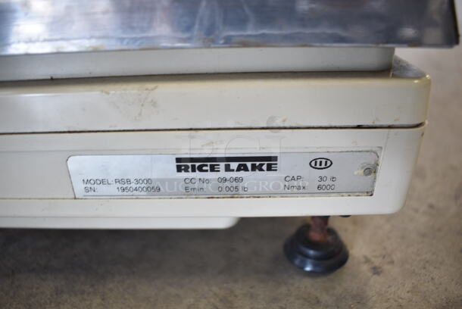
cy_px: 154
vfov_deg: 43.7
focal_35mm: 30
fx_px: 385
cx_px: 231
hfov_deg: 61.9
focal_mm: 20
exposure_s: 1/30
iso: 450
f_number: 3.5
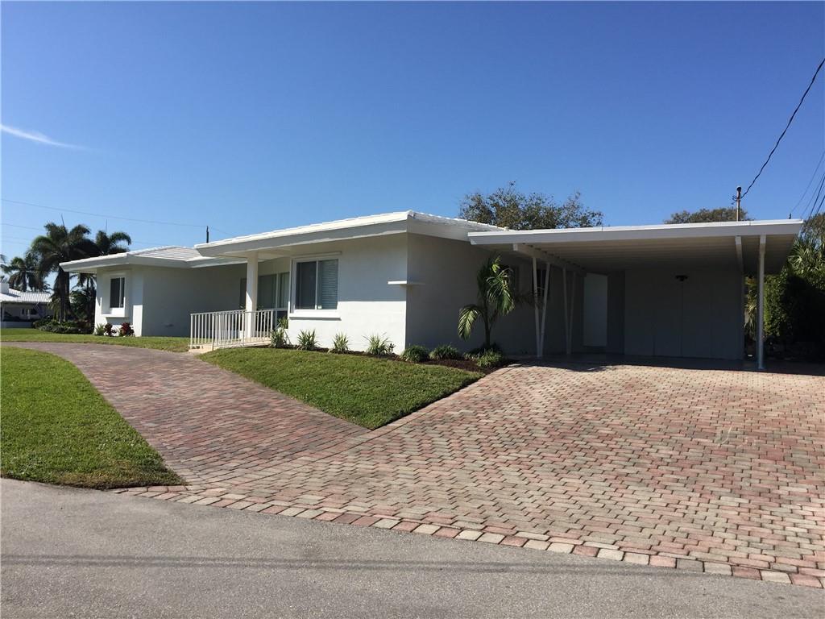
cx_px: 412
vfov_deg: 48.2
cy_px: 310
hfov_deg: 61.7
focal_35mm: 29
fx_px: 691
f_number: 2.2
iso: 32
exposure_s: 1/2639
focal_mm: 4.15
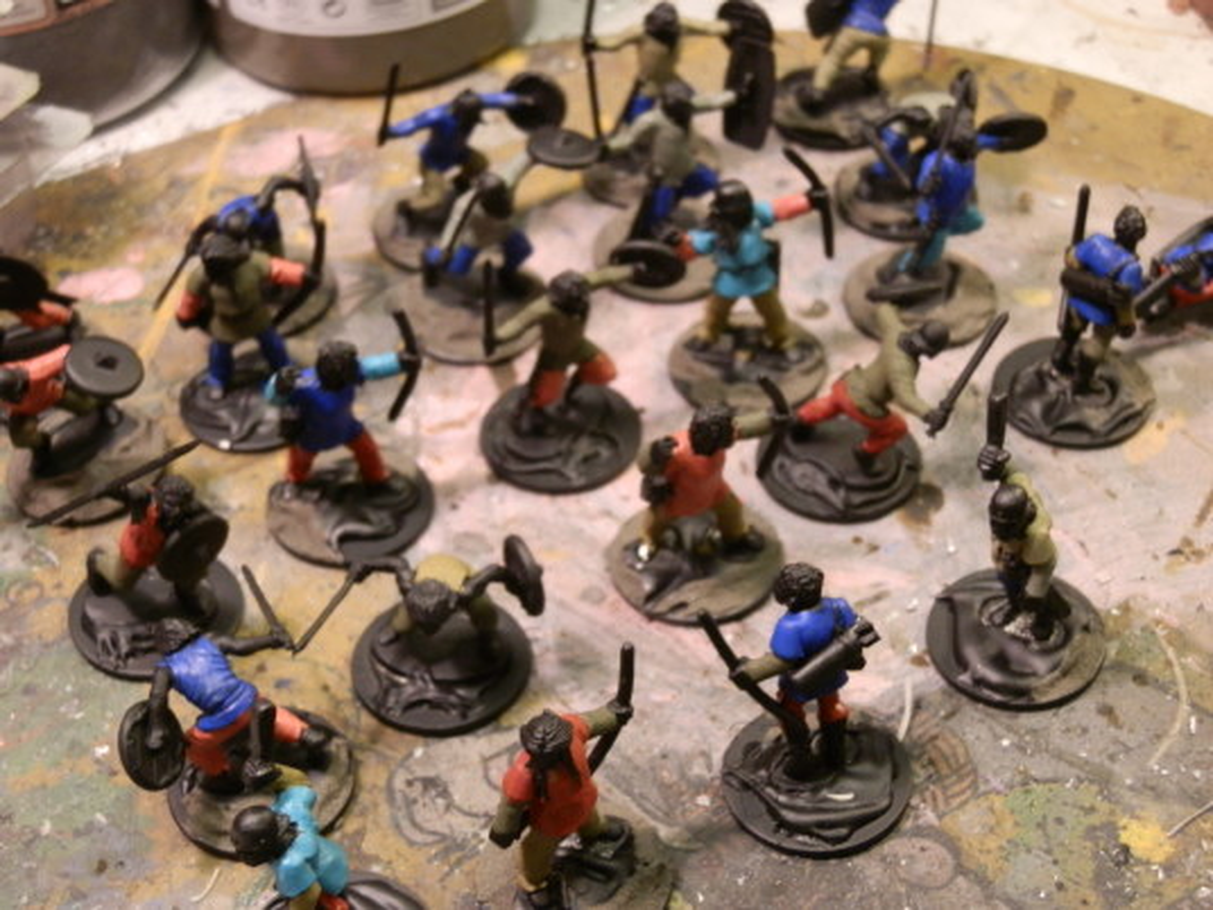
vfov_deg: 24.0
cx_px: 606
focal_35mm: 61
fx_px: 2138
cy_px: 455
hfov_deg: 31.7
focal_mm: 10.99
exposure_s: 1/8
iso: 200
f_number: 3.7
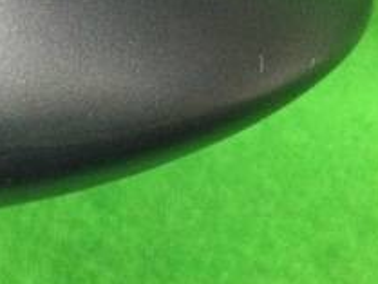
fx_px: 1038
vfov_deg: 15.4
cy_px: 14
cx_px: 98
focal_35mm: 95
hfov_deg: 20.5
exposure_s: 1/17
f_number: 2.4
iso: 200
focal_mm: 3.3
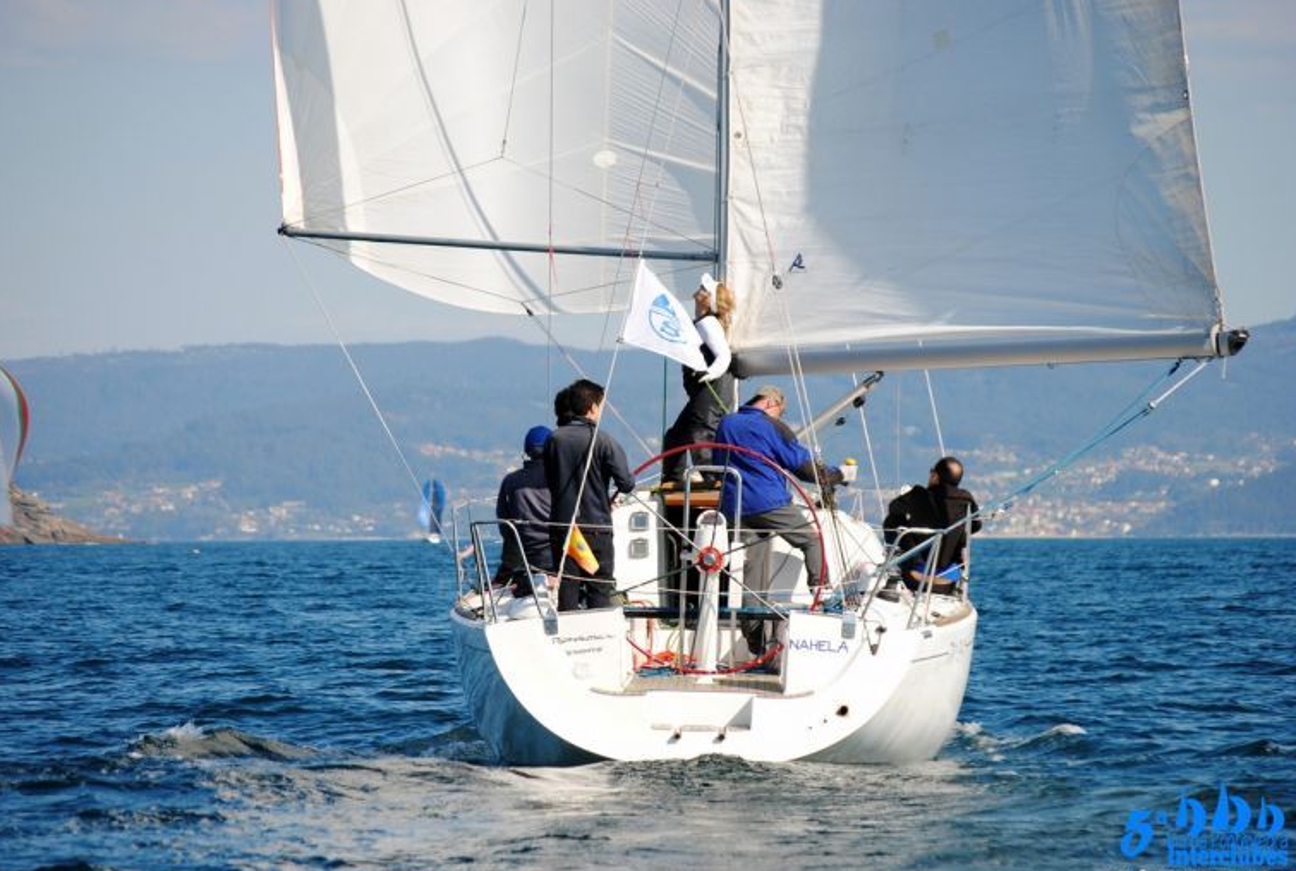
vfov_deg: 7.1
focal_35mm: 194
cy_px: 446
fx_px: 6999
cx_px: 627
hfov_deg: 10.6
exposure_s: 1/500
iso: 100
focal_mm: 122
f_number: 5.6
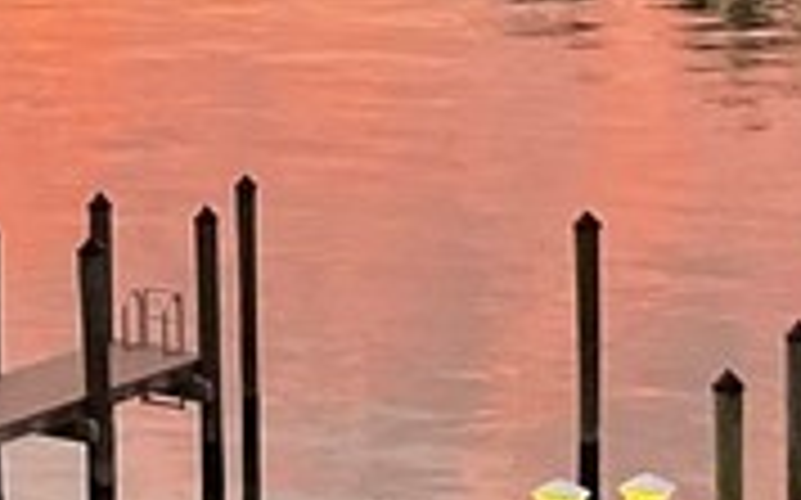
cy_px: -410
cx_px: -360
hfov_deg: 11.4
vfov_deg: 7.2
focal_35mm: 177
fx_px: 3861
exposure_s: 1/72
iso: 64
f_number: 1.8
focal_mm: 3
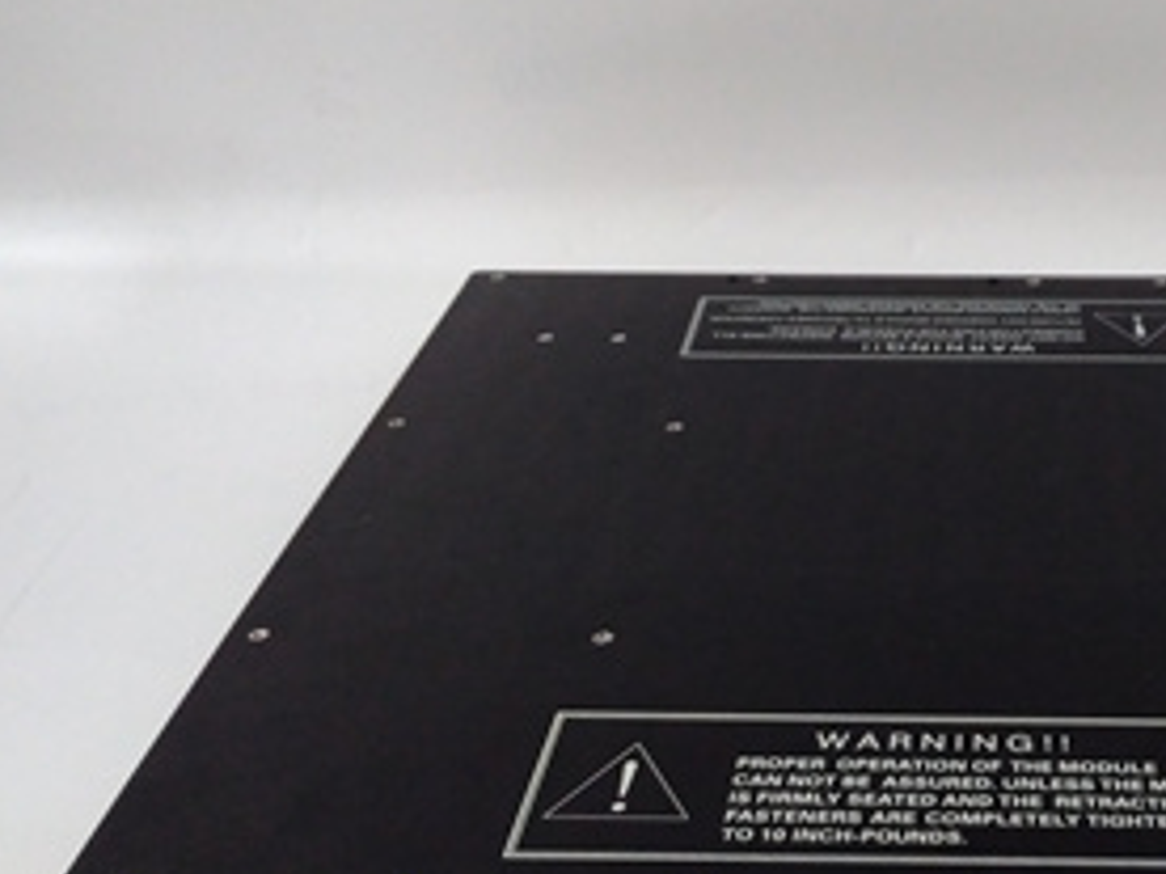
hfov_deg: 37.2
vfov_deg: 29.2
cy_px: 648
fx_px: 1651
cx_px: 972
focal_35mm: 49
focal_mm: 3.79
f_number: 2
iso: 532
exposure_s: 1/33
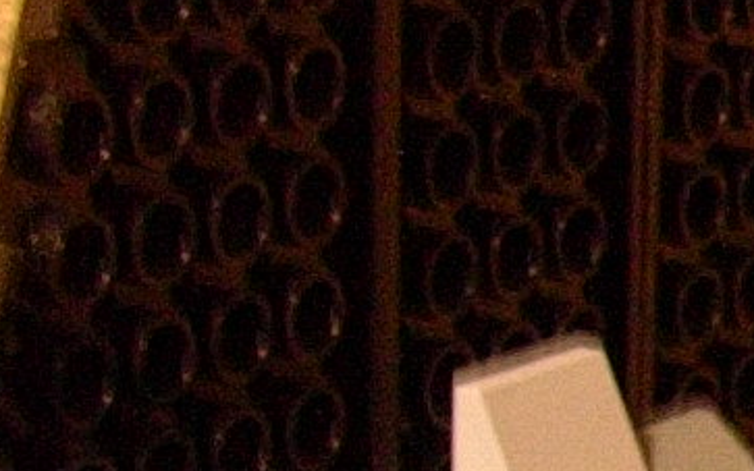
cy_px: 927
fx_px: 4480
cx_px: 1248
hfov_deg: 9.3
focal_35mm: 218
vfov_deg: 5.9
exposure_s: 1/4
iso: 100
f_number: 2.7
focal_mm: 5.6
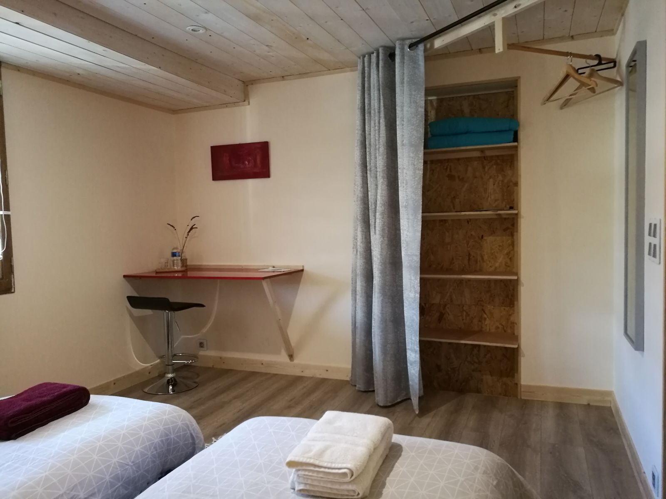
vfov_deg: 51.4
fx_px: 519
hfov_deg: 65.3
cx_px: 333
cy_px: 250
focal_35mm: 27
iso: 500
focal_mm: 4.5
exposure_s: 1/20
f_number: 2.2
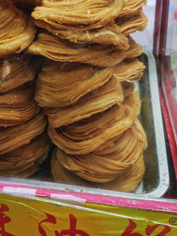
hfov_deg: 31.5
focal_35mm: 45
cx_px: 39
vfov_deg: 41.2
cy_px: 67
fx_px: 307
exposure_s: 1/164
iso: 50
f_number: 1.6
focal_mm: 5.56
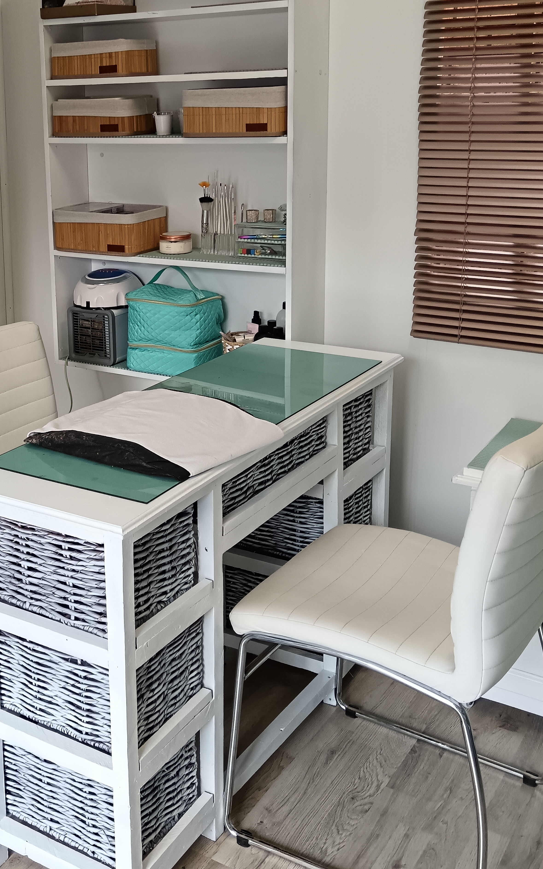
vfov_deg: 44.9
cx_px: 117
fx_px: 1042
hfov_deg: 28.7
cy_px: 321
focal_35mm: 44
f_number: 1.9
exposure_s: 1/100
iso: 439
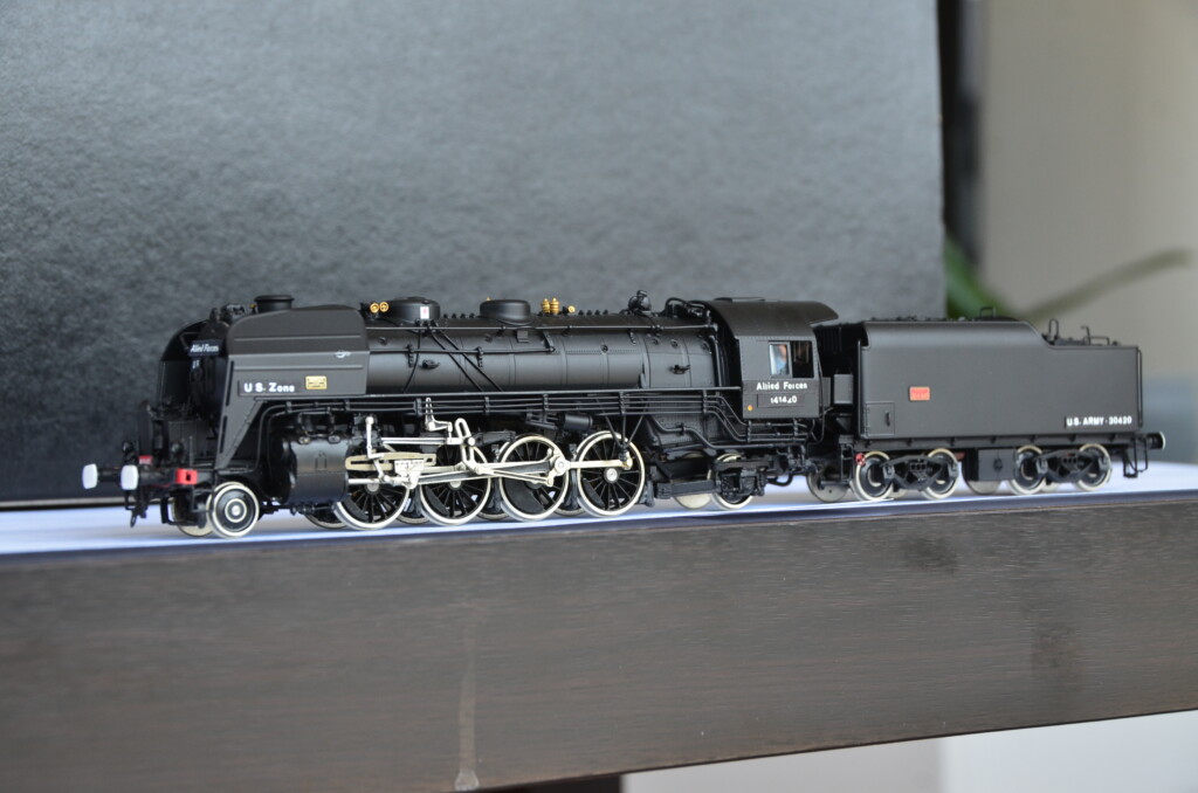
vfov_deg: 17.4
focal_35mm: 78
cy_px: 396
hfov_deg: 26.0
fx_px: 2590
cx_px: 599
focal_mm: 52
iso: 450
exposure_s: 1/60
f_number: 8
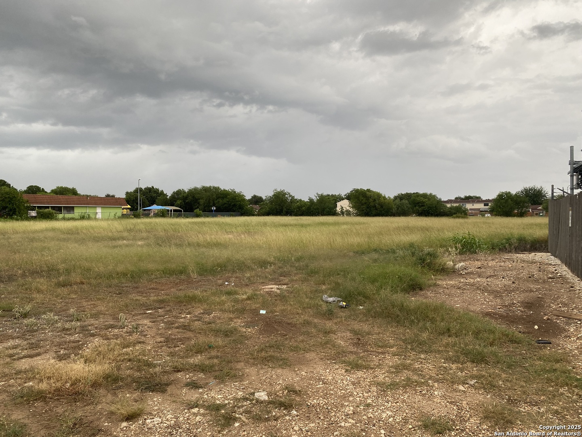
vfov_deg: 53.1
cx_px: 291
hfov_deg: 67.3
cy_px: 218
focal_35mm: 26
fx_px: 437
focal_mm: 4.25
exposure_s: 1/122
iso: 64
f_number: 1.8
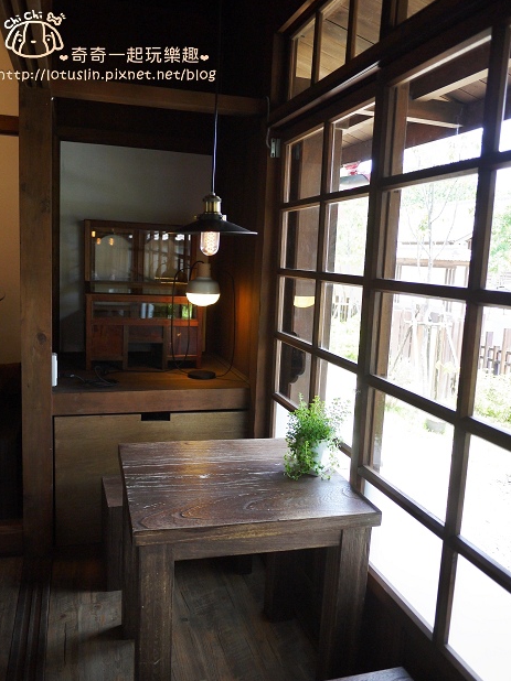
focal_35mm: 29
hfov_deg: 48.2
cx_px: 252
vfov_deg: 61.7
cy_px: 350
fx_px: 571
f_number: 2.5
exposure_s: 1/200
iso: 100
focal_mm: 14
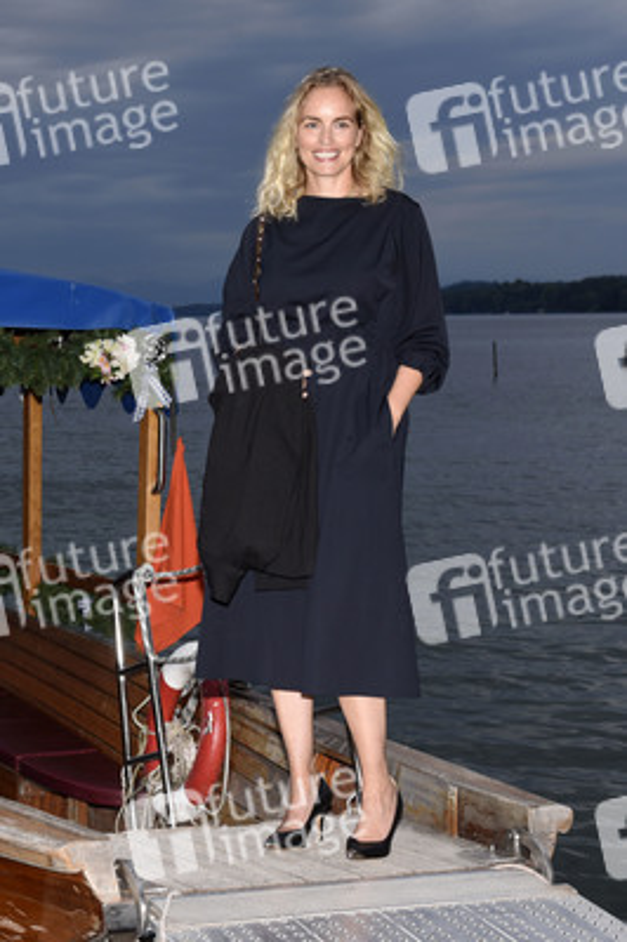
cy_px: 471
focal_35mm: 50
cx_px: 314
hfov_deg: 26.9
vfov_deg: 39.6
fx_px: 1308
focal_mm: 50
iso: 1000
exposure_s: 1/160
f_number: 6.3
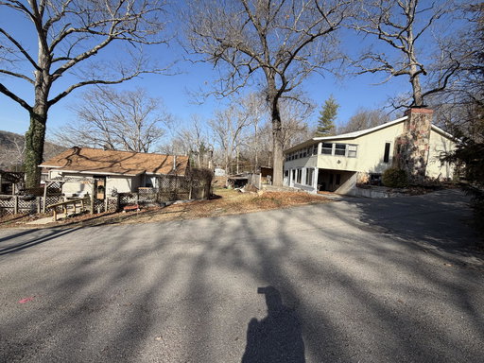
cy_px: 182
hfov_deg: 102.1
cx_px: 242
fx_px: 196
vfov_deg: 85.7
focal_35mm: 14
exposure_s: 1/770
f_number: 2.2
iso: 25
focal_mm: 2.22
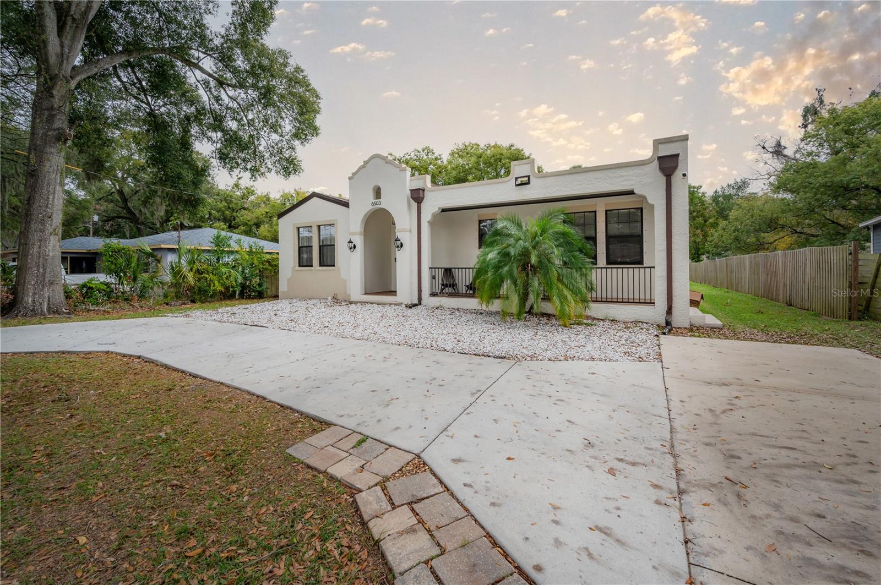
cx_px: 440
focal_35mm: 14
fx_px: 342
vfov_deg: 81.1
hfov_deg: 104.3
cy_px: 292
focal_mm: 14
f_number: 9
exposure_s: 1/500
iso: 320
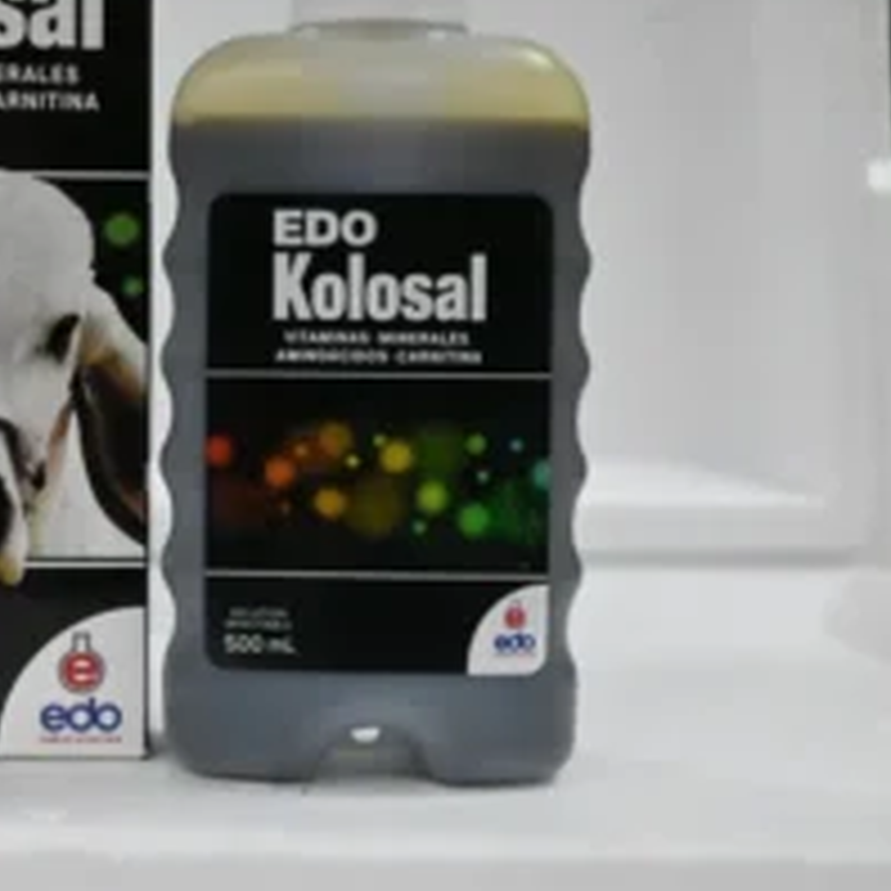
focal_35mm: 62
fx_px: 1817
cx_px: 153
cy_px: 362
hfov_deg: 26.9
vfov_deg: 27.5
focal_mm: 22.5
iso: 18000
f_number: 4
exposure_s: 1/2500
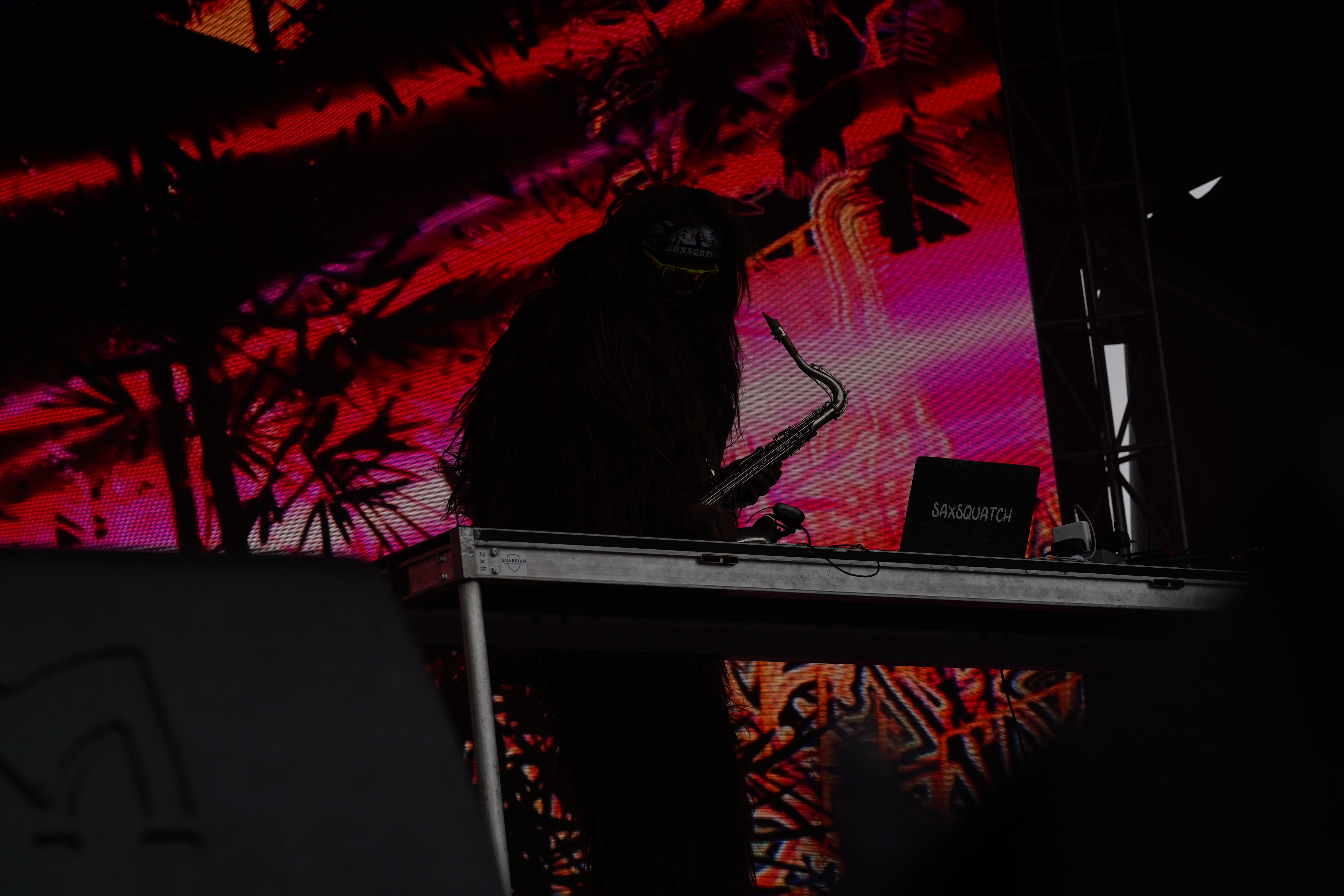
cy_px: 448
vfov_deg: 13.0
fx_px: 3920
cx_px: 672
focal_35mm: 105
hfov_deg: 19.5
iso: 100
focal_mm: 105
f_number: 8
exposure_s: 1/500
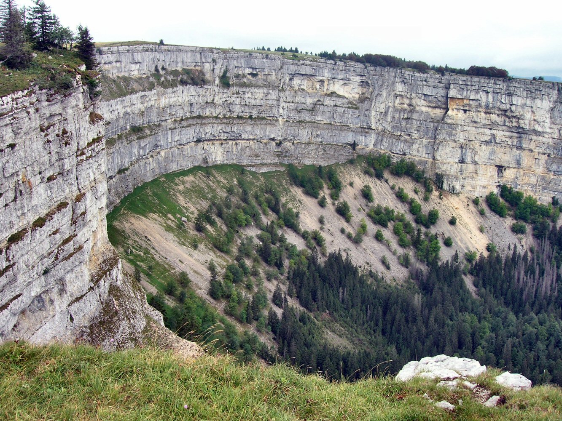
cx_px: 281
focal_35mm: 34
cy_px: 210
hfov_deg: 54.0
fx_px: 552
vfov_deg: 41.8
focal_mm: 5.7
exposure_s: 1/116
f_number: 4.9
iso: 50
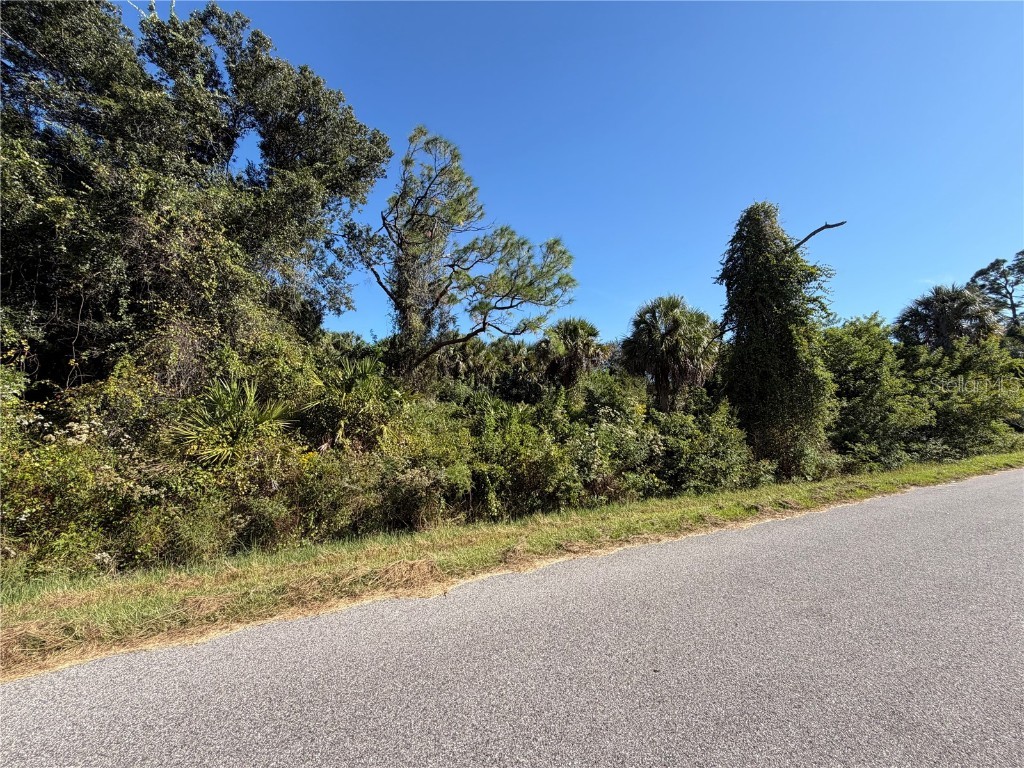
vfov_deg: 85.7
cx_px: 512
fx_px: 414
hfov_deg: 102.1
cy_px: 384
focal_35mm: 14
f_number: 2.2
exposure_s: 1/770
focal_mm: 2.22
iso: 32
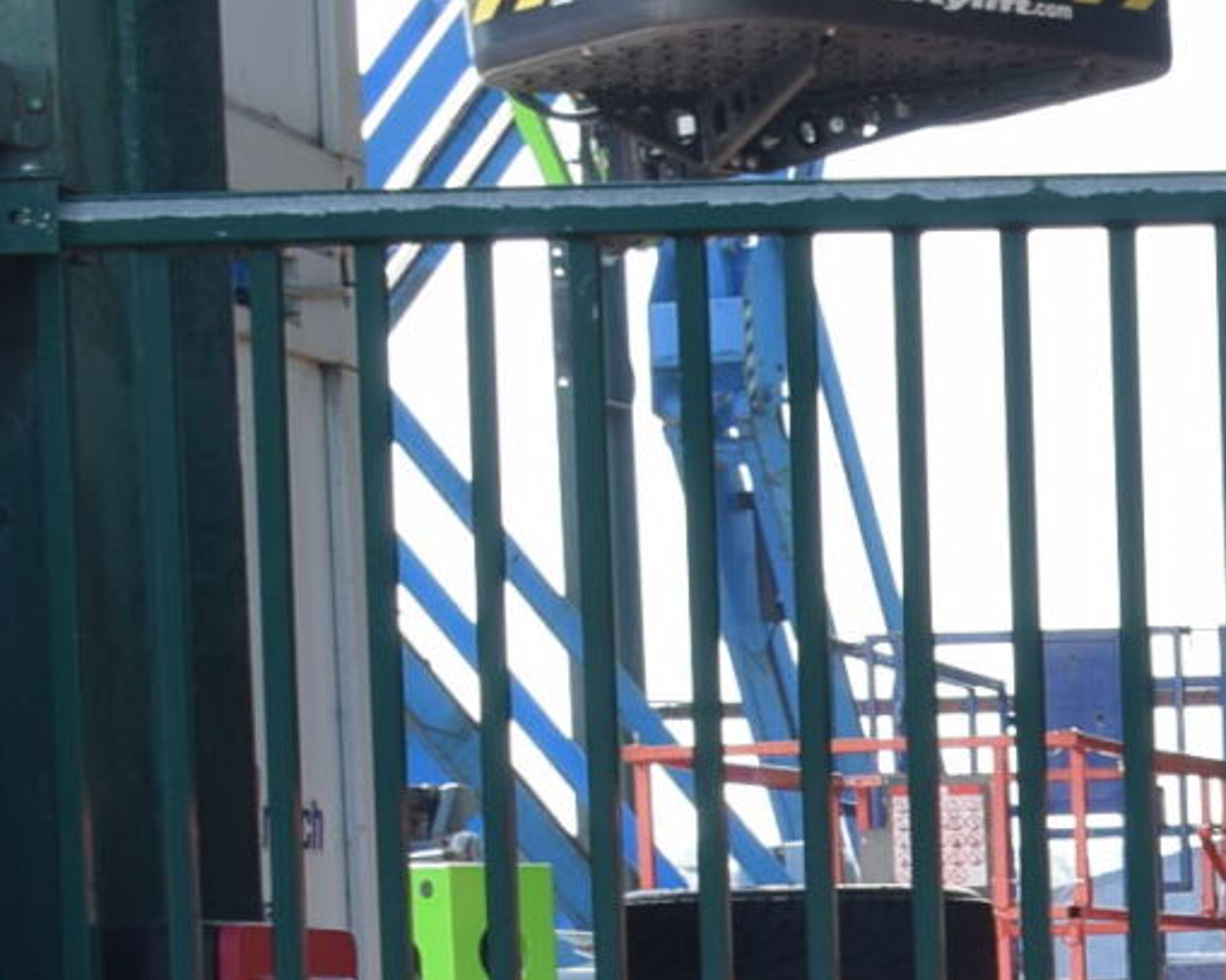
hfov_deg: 8.8
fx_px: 7450
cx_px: 2558
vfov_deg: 7.4
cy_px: 1549
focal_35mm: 205
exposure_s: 1/250
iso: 320
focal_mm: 29
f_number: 8
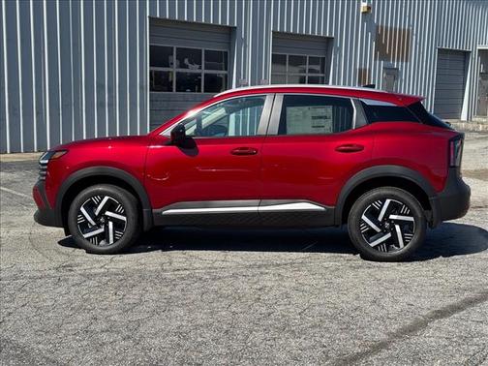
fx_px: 677
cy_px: 183
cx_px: 244
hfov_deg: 39.7
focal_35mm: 48
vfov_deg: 30.3
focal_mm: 6.76
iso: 64
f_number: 1.78
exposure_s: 1/4049
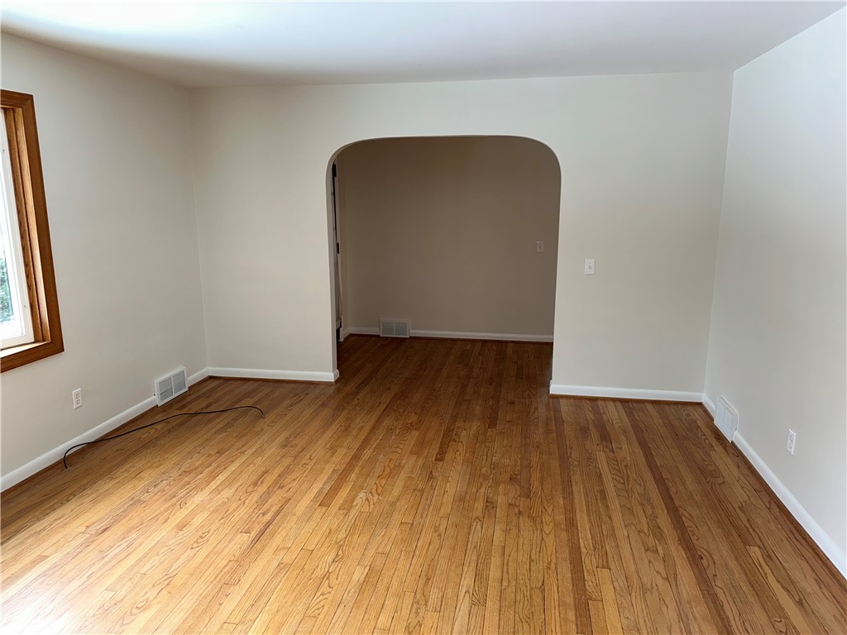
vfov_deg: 56.8
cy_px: 318
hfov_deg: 71.6
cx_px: 424
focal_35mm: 24
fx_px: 587
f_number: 1.78
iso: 64
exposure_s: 1/34
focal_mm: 6.86
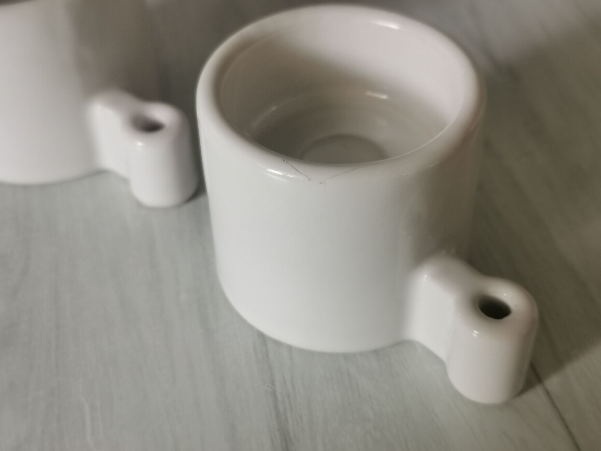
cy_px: 226
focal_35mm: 54
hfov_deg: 35.5
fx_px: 938
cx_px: 300
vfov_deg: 27.0
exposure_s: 1/100
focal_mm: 5.58
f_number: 4
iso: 50
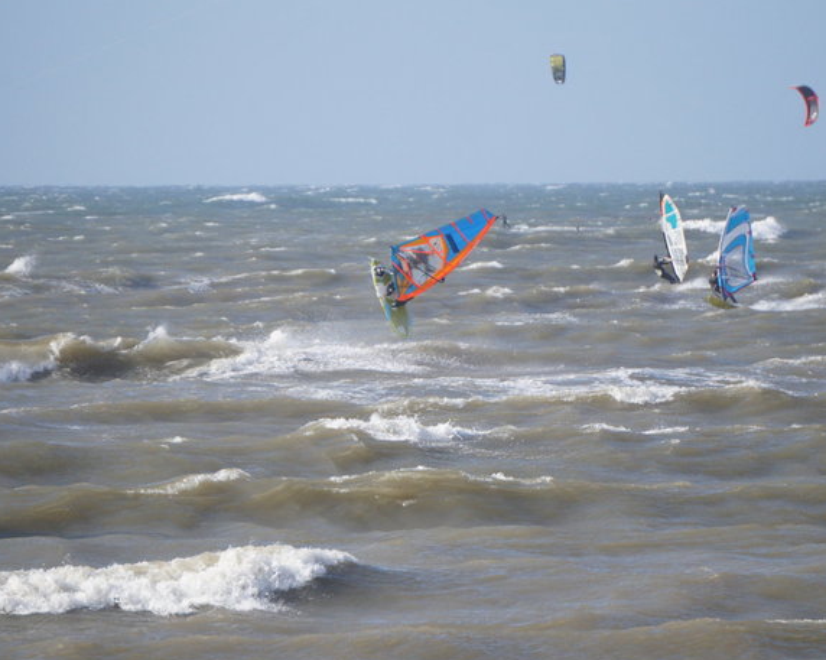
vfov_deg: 4.2
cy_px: 331
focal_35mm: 372
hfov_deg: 5.2
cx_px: 461
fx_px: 9089
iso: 640
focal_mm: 210
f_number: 6.3
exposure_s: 1/2000
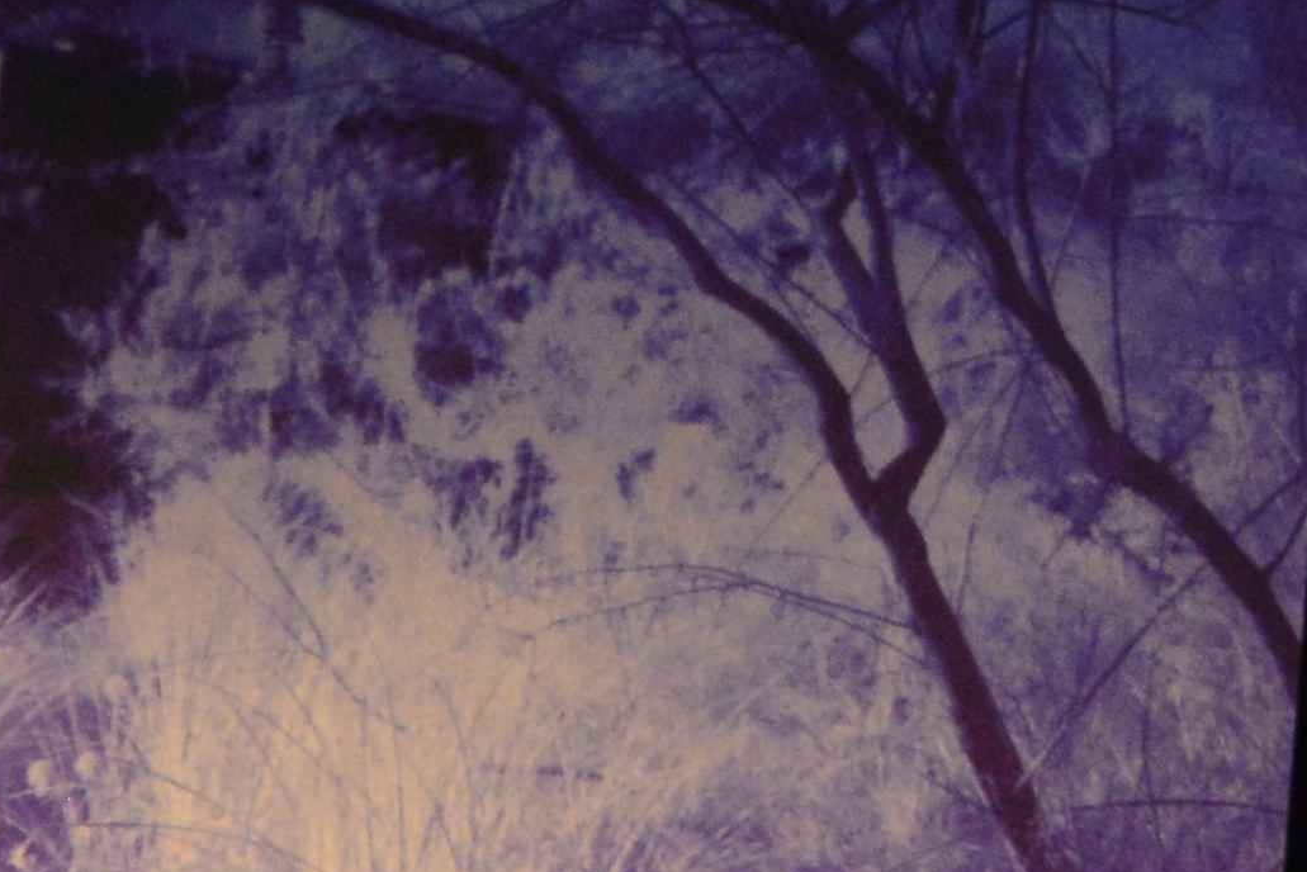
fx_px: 12964
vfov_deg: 3.8
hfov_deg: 5.4
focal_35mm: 357
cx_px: 4289
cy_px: -318
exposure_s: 1/100
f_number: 2
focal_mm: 50
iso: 2000
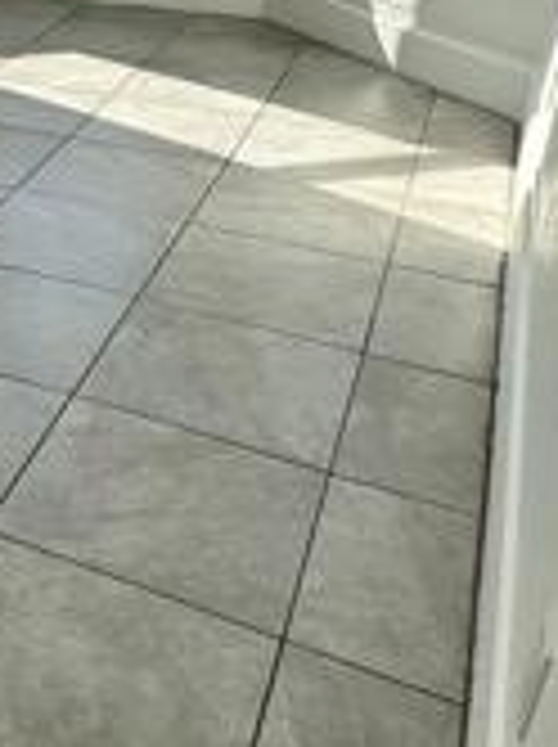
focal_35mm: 54
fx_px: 1164
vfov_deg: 35.0
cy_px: 216
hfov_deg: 22.7
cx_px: -248
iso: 40
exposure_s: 1/518
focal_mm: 2.22
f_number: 2.2
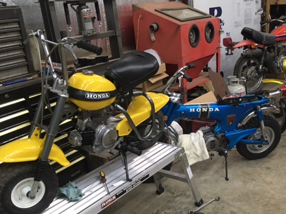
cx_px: 196
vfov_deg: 34.2
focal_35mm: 42
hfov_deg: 44.0
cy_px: 131
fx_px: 347
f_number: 2.2
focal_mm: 4.15
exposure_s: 1/30
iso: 125
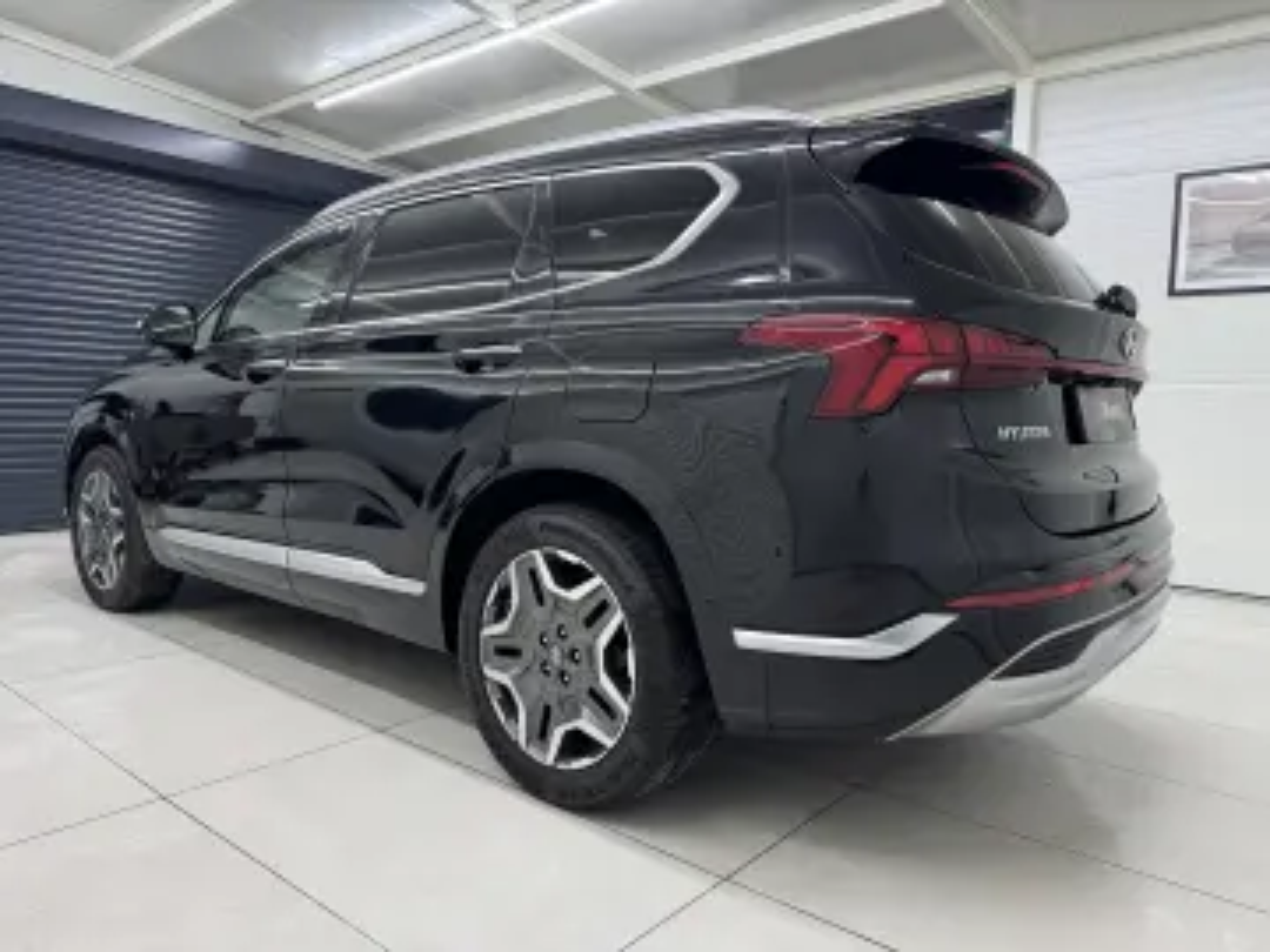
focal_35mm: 24
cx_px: 635
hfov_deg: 71.6
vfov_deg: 56.8
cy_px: 476
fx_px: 881
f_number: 1.78
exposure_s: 1/50
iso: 160
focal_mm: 6.76
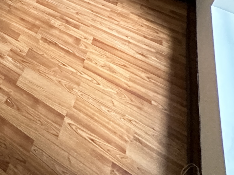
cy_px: -125
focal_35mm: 48
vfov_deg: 21.7
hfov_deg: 24.7
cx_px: -155
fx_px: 324
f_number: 2.2
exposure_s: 1/60
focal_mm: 2.22
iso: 500
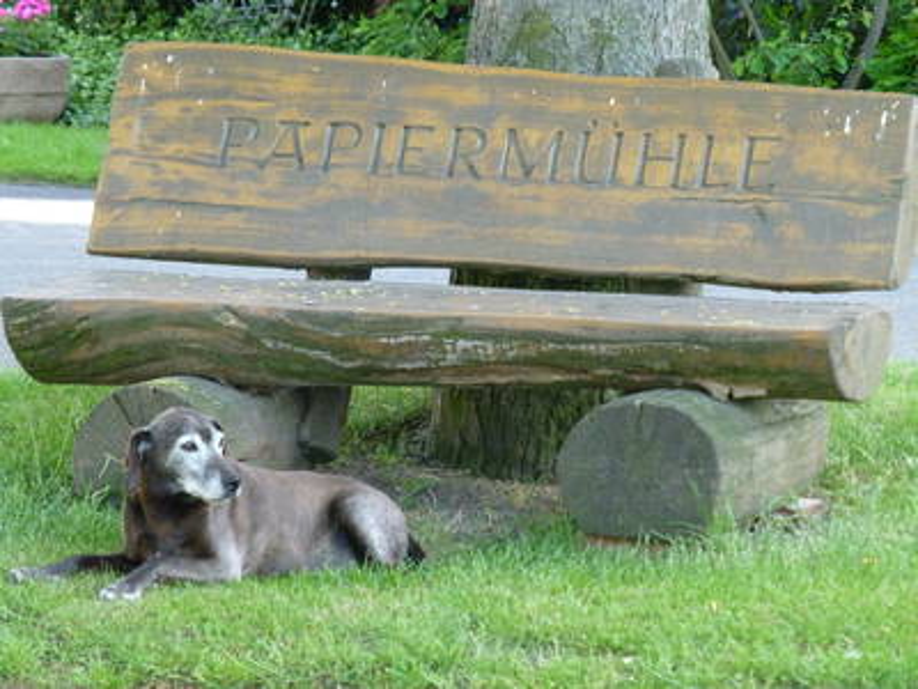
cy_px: 344
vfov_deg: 9.6
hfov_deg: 12.8
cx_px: 459
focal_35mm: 154
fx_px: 4084
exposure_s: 1/160
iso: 800
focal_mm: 27.6
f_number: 5.4
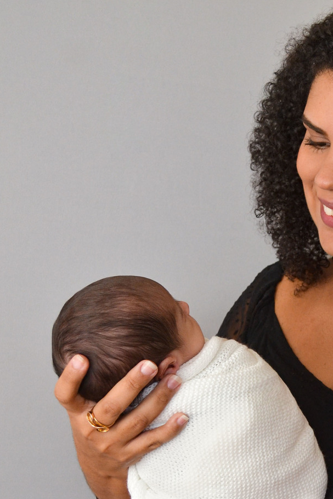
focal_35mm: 86
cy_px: 378
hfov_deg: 15.7
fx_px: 1193
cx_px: 313
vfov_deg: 23.4
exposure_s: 1/200
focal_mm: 29
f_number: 4.5
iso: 800
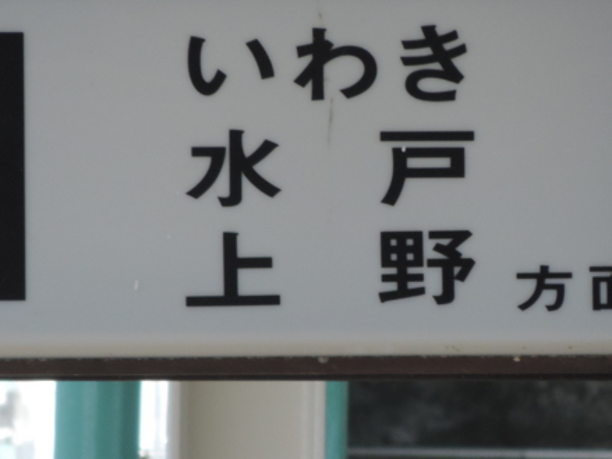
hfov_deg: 1.1
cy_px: 246
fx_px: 32186
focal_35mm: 1821
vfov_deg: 0.8
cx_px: 263
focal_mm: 180
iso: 360
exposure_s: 1/500
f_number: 5.9
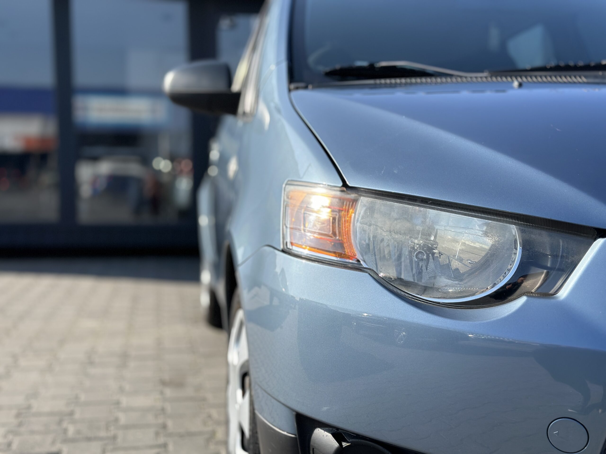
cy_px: 227
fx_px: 840
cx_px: 303
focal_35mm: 48
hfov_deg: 39.7
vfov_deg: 30.3
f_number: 1.78
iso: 100
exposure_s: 1/4016
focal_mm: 6.86
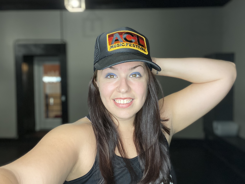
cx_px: 122
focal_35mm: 30
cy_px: 92
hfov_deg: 60.0
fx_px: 212
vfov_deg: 46.8
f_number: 2.2
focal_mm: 2.71
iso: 125
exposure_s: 1/60
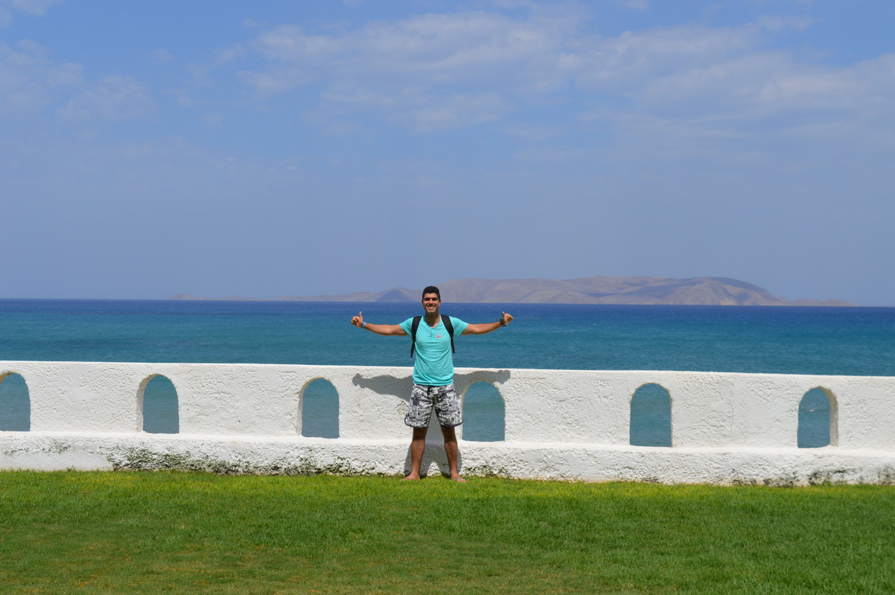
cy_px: 298
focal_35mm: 60
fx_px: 1490
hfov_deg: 33.4
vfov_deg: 22.6
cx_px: 448
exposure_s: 1/500
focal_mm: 40
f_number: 11
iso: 100
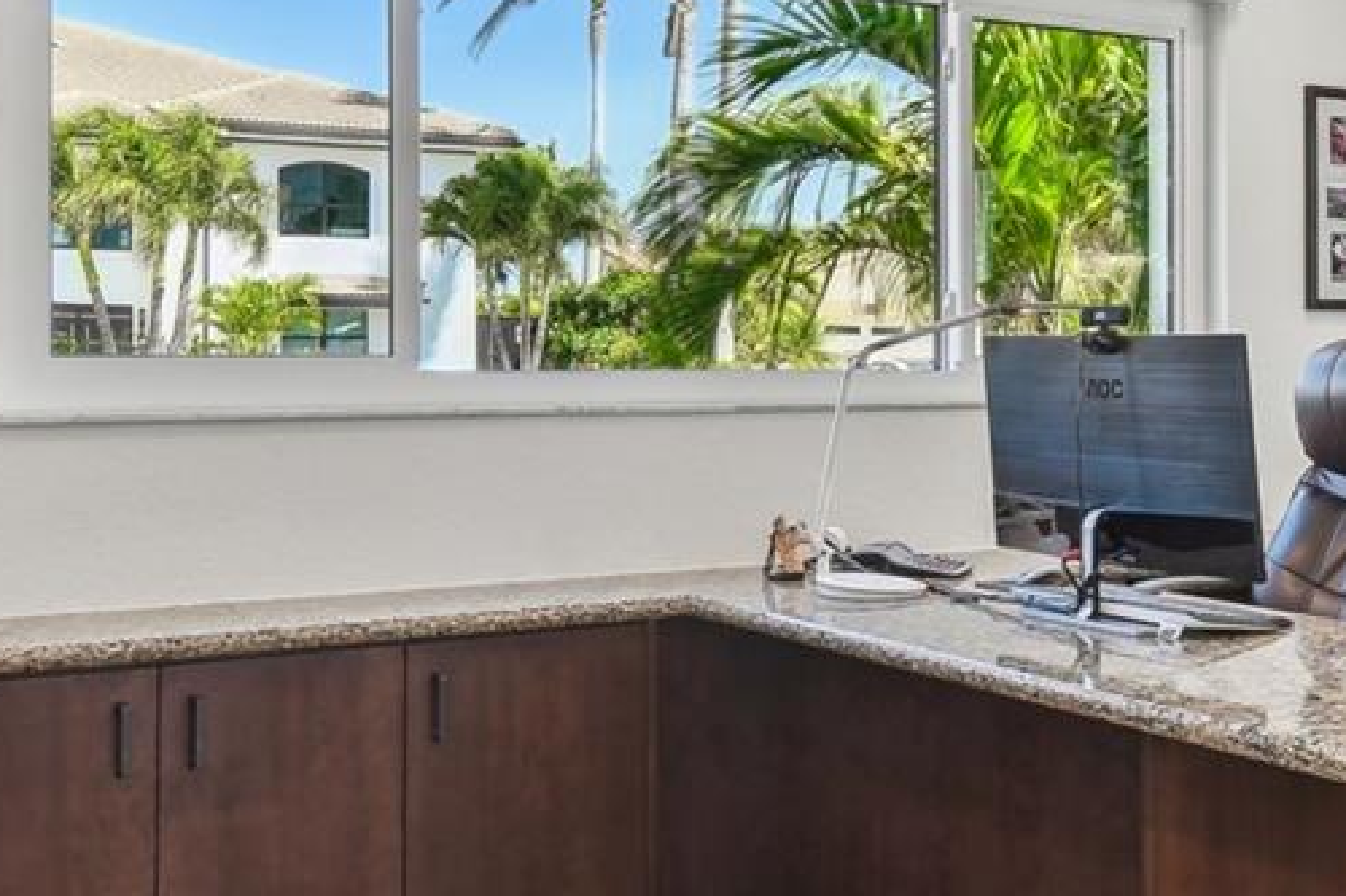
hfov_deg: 40.8
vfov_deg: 27.8
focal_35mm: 48
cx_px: 864
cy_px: 285
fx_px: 1794
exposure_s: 1/20
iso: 100
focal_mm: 10
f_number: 7.1
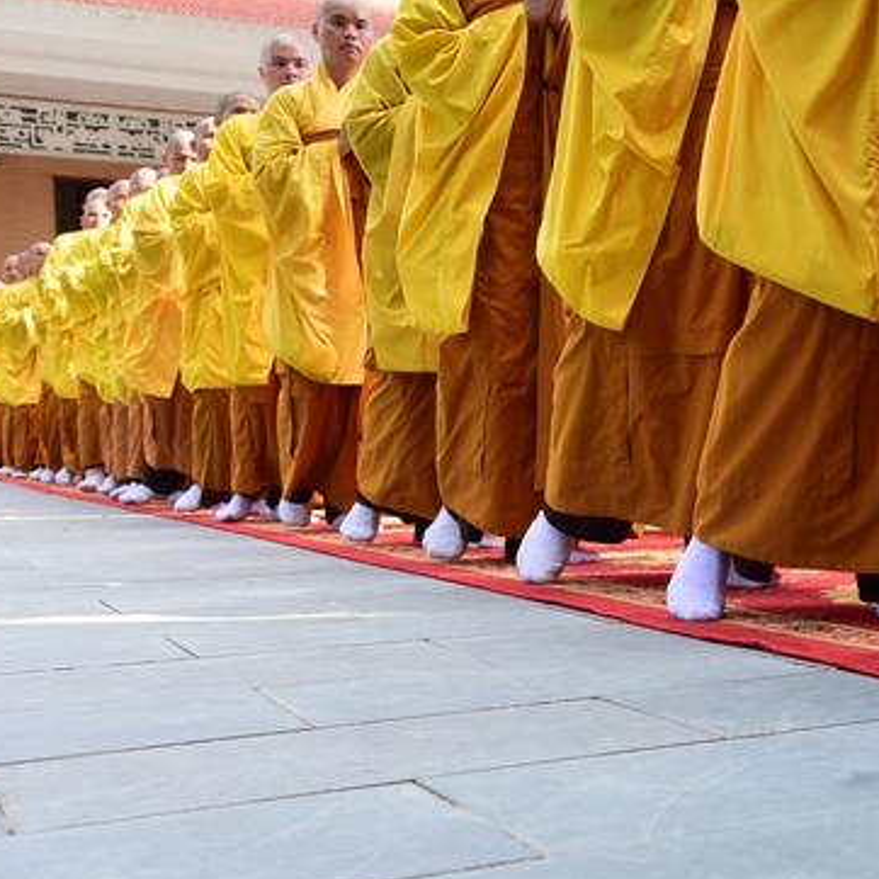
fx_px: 1666
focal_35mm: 58
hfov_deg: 28.6
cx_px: 755
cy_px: 427
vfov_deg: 29.6
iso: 250
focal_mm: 38
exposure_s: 1/100
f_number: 6.3
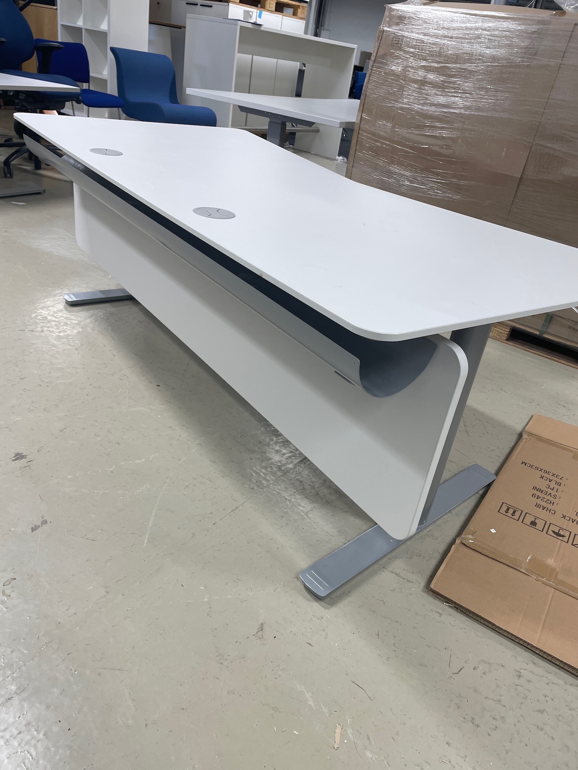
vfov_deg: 67.3
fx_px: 579
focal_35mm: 26
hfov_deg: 53.1
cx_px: 289
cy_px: 385
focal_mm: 4.2
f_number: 1.6
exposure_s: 1/100
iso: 80
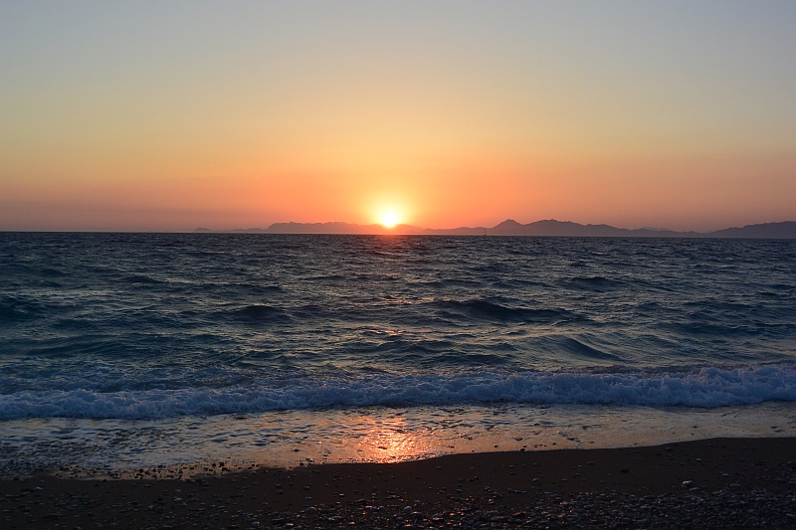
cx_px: 398
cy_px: 265
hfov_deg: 49.6
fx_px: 862
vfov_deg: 34.2
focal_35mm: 39
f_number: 4.5
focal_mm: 14.5
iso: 160
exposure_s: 1/400
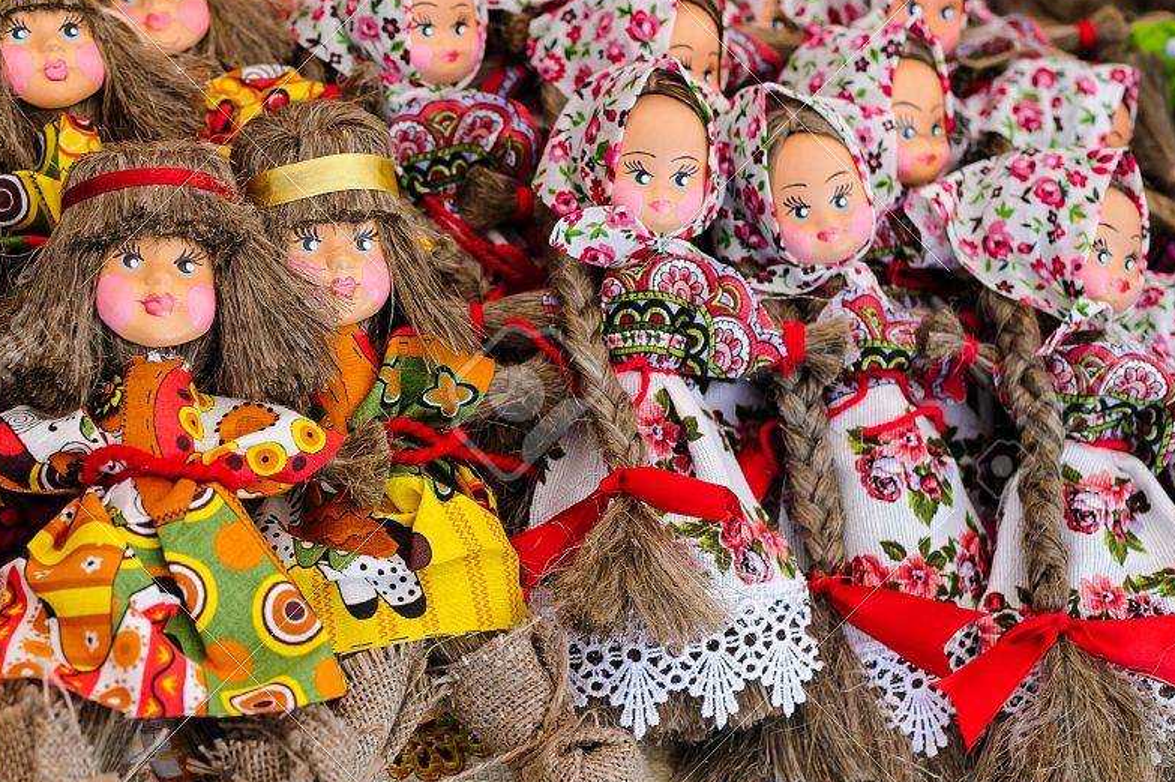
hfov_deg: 24.1
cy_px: 340
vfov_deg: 16.4
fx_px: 2707
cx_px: 239
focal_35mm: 83
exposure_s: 1/1600
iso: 400
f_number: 4
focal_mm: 50
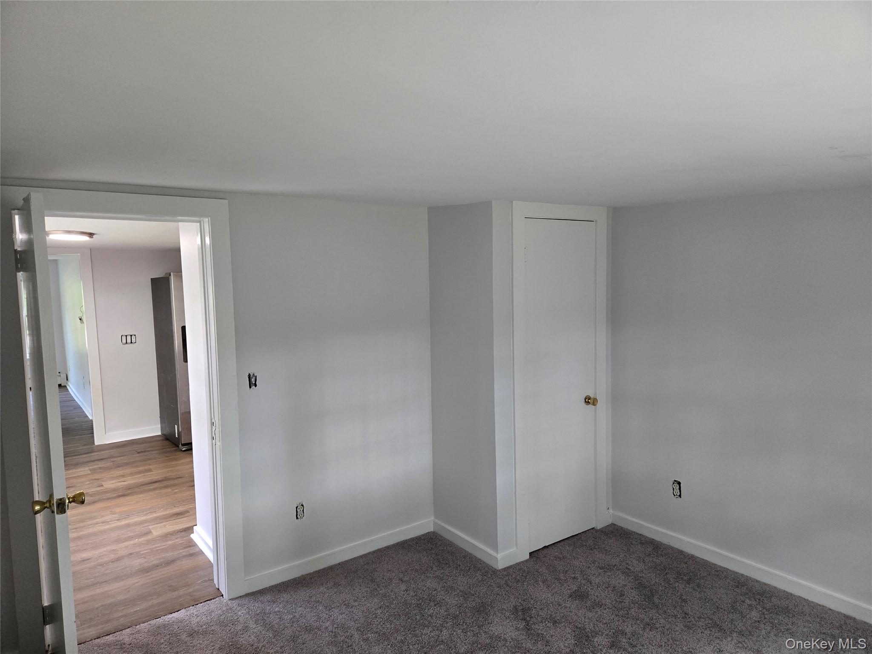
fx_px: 579
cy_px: 327
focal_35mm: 23
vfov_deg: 58.9
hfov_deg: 73.9
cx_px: 436
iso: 400
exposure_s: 1/120
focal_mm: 5.4
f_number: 1.8
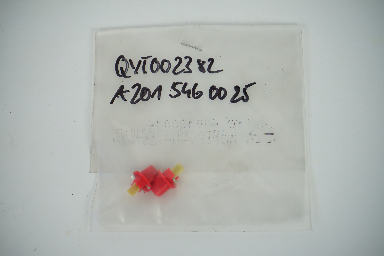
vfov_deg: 19.5
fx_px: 747
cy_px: 128
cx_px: 192
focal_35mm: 70
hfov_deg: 28.8
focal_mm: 70
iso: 200
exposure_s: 1/200
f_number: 7.1
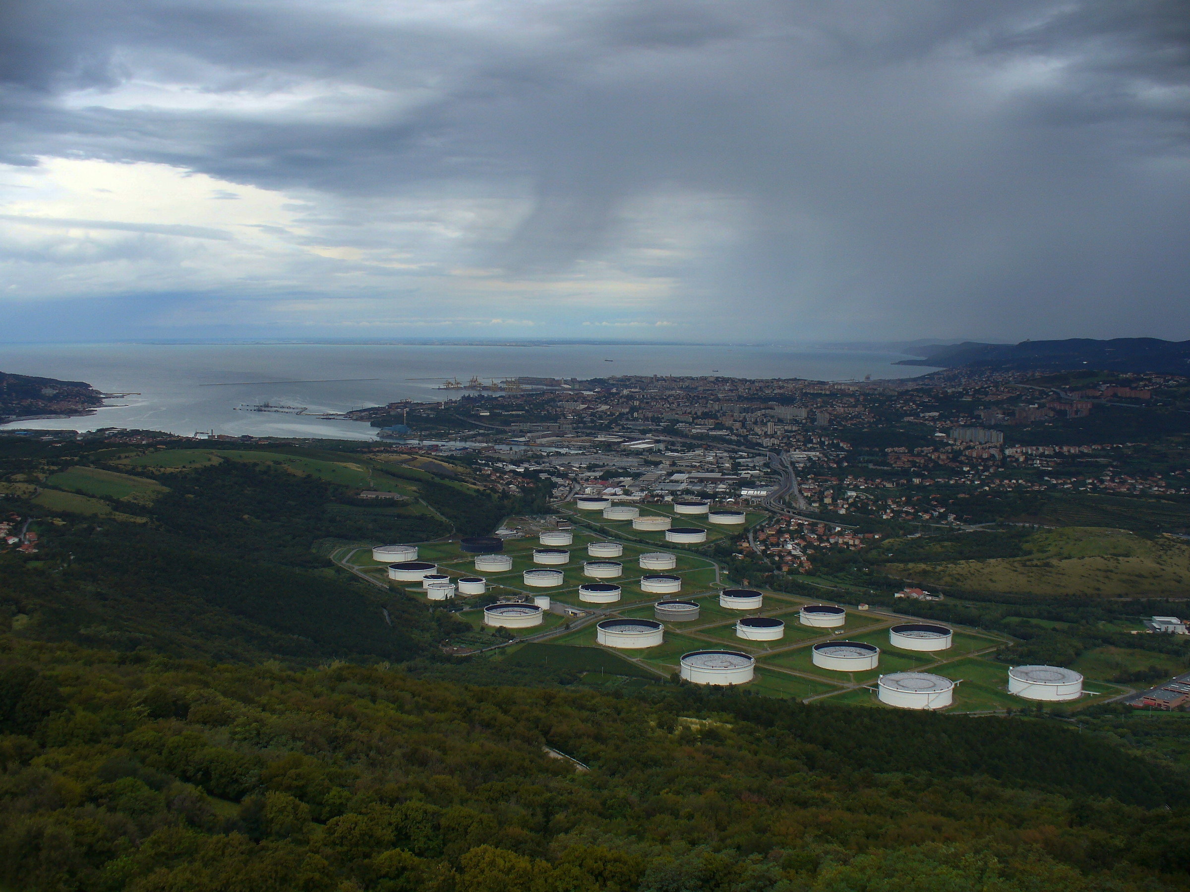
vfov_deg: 38.7
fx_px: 1272
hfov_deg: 50.1
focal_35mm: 37
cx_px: 595
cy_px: 446
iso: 80
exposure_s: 1/320
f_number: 5.6
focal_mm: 6.1
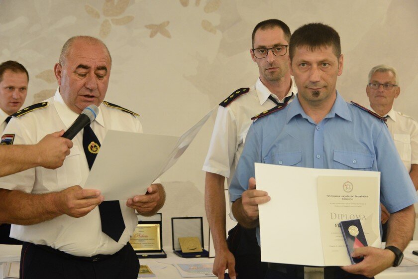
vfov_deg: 19.5
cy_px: 140
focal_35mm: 70
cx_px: 209
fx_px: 813
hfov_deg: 28.8
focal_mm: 70
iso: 4000
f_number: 5
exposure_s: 1/125
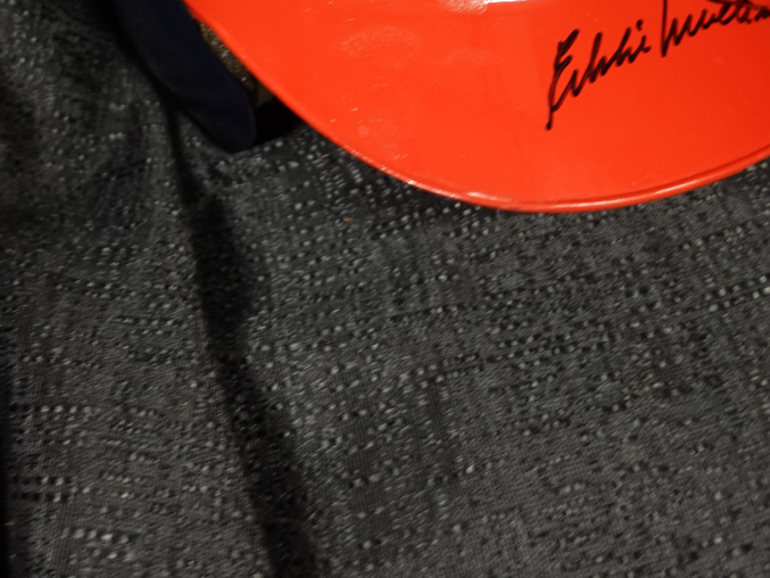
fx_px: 1023
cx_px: 473
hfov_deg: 41.0
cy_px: -90
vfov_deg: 28.1
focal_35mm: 46
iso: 320
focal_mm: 9.4
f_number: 1.8
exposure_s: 1/30
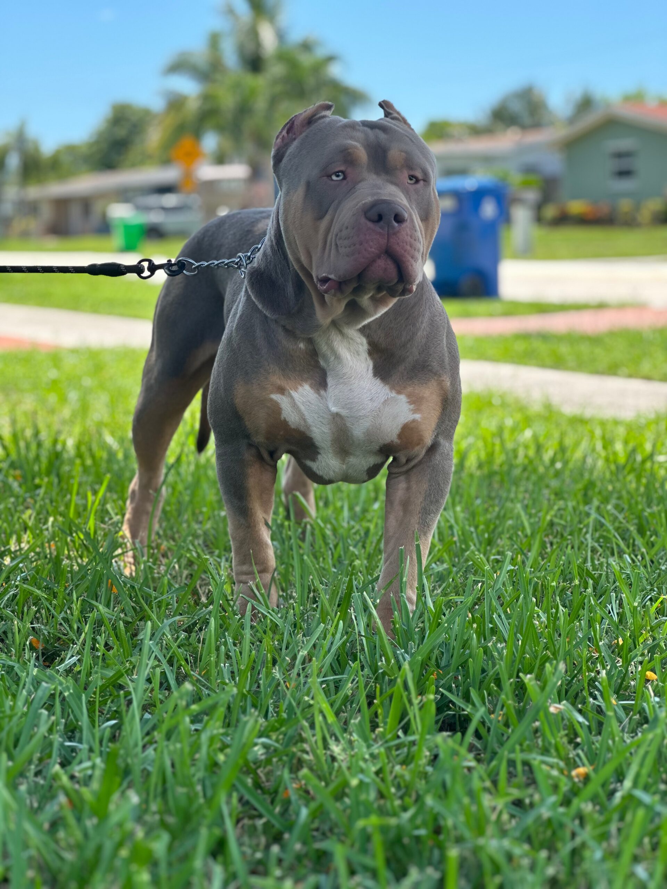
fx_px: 1978
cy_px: 444
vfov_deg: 25.3
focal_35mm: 77
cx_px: 334
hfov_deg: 19.1
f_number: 2.8
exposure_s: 1/167
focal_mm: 9
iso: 25
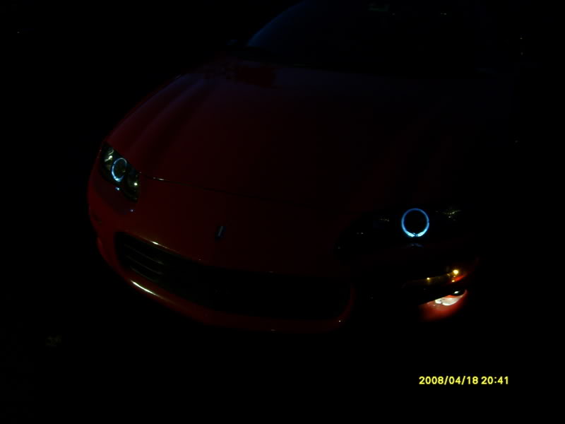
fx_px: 571
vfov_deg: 40.7
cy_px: 212
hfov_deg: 52.6
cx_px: 282
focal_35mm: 35
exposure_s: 1/30
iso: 100
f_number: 2.8
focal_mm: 5.8
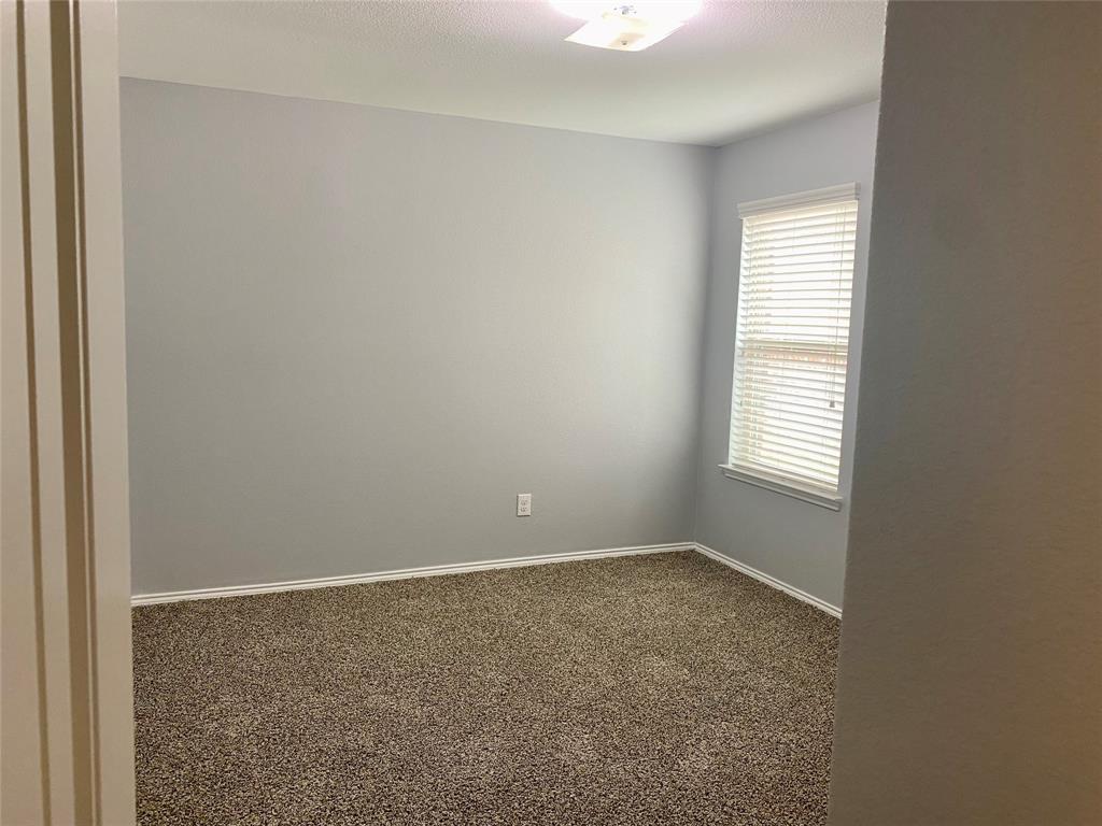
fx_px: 828
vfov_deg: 53.1
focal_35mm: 26
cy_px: 413
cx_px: 551
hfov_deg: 67.3
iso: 160
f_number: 1.8
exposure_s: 1/60
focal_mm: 4.25
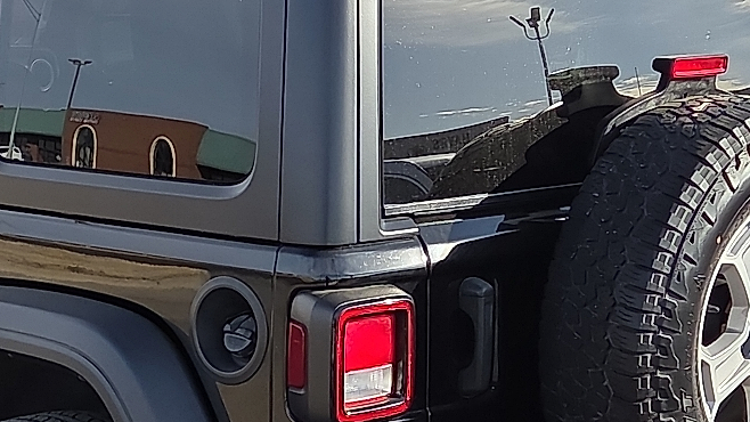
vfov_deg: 12.3
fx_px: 1949
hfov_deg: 21.5
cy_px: 328
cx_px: 157
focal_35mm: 98
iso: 25
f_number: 1.8
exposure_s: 1/1111
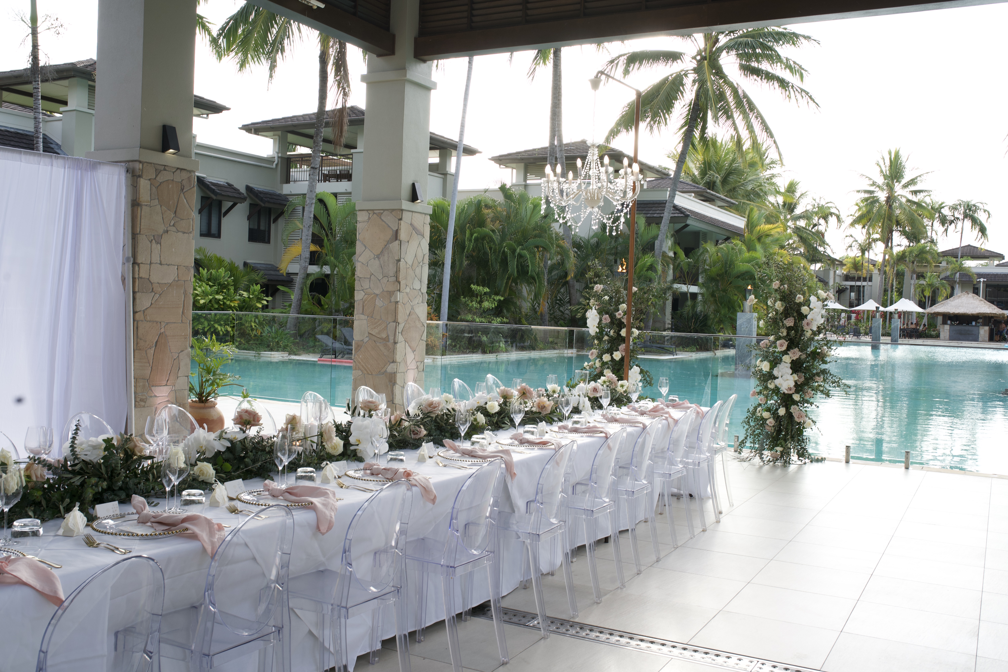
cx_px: 504
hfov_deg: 54.4
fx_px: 980
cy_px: 336
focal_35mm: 35
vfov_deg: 37.9
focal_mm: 35
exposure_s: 1/100
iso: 320
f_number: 9
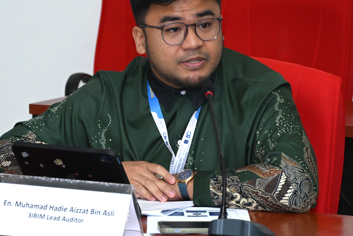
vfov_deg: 9.9
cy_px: 92
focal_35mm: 138
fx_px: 1353
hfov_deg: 14.9
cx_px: 153
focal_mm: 72
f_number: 5.3
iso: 1250
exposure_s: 1/200
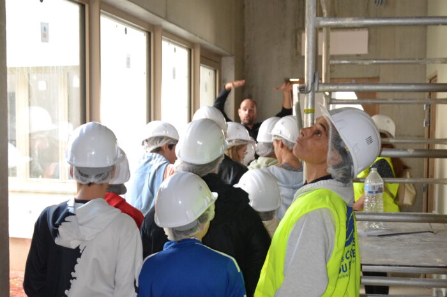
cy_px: 148
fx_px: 465
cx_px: 224
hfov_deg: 51.3
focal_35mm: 38
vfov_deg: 35.5
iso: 1400
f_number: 4
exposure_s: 1/60
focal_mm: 25
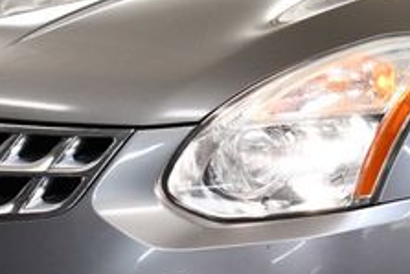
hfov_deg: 11.9
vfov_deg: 8.0
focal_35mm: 172
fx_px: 1960
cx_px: 222
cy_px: 250
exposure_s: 1/160
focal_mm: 30
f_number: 4.2
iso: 800
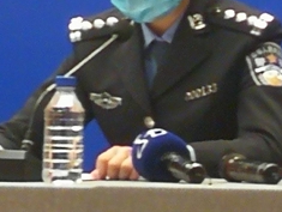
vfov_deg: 3.9
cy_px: 14
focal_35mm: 383
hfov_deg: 5.2
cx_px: 198
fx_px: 3125
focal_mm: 3.95
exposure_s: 1/33.3
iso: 200
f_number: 2.2
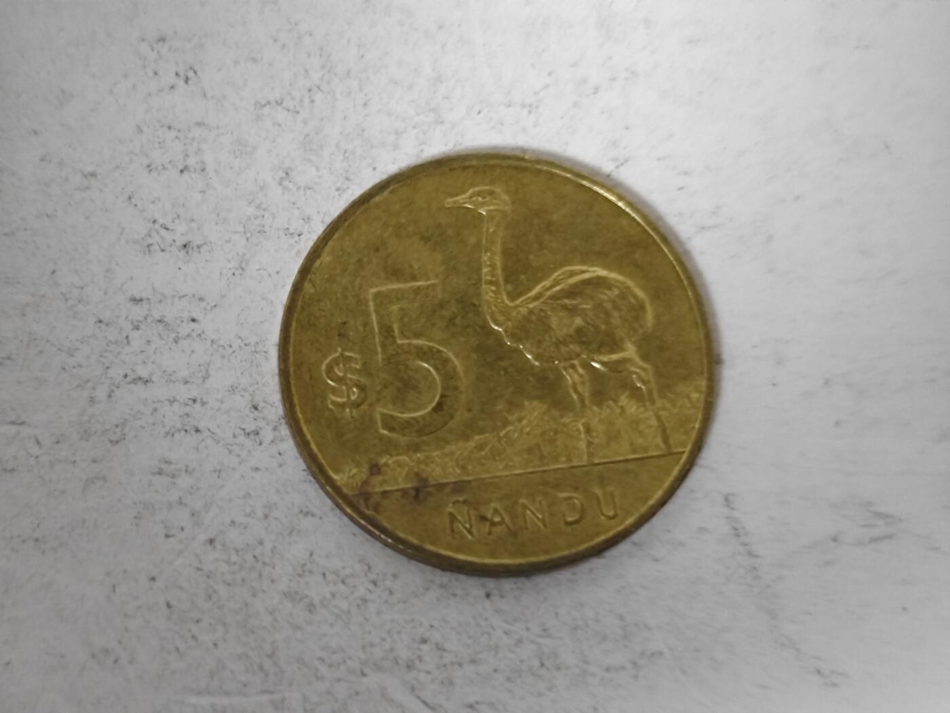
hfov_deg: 26.0
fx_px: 2058
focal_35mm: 75
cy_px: 356
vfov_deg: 19.6
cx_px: 475
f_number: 1.9
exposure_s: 1/37
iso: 640
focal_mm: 8.7
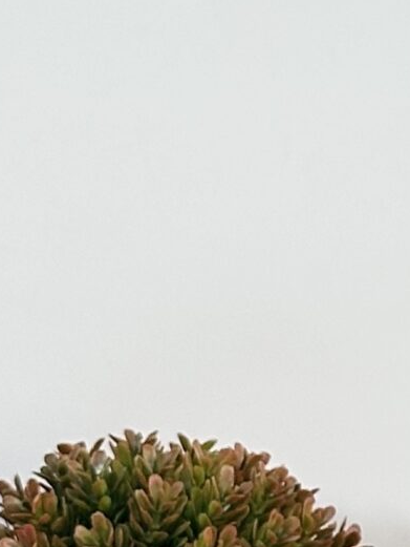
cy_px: 366
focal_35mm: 236
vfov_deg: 8.4
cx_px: 958
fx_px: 3725
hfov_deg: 6.1
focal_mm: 6.86
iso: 64
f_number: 1.78
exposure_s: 1/121
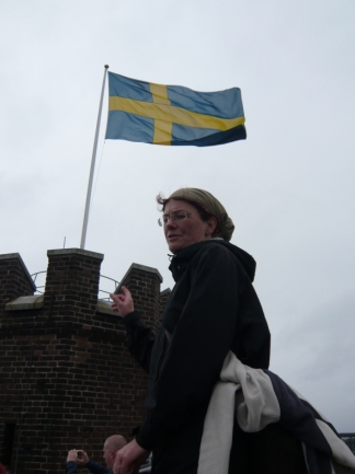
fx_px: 397
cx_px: 176
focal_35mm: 29
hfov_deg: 48.2
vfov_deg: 61.7
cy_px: 242
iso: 100
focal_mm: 4.6
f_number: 8
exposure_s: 1/200
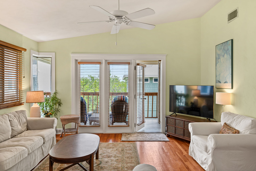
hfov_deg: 69.4
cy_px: 86
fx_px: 185
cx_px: 128
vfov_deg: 49.6
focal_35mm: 26
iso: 250
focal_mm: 26
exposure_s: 1/6
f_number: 8
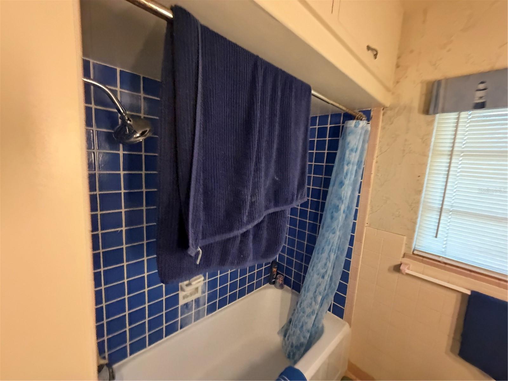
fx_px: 205
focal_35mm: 14
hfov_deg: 102.1
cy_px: 190
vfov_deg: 85.7
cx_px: 254
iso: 640
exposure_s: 1/60
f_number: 2.2
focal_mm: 2.22
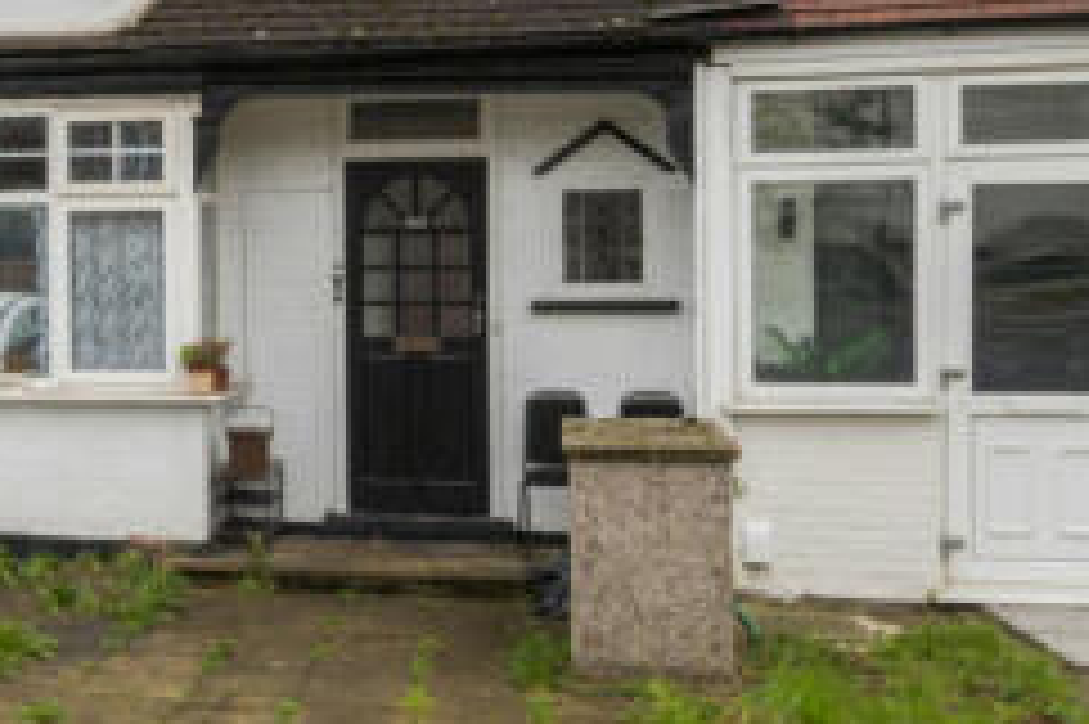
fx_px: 1149
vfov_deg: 31.5
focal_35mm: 38
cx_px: 58
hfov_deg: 44.8
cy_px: -49
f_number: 8
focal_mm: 14
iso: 200
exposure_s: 1/80
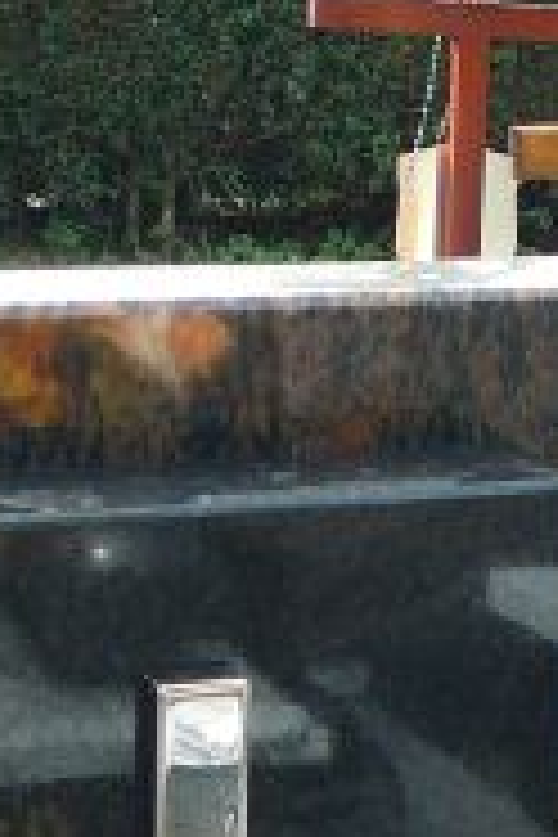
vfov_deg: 16.0
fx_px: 2906
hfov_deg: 10.5
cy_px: 855
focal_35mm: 125
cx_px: 896
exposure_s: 1/160
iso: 80
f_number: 2.8
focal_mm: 5.2
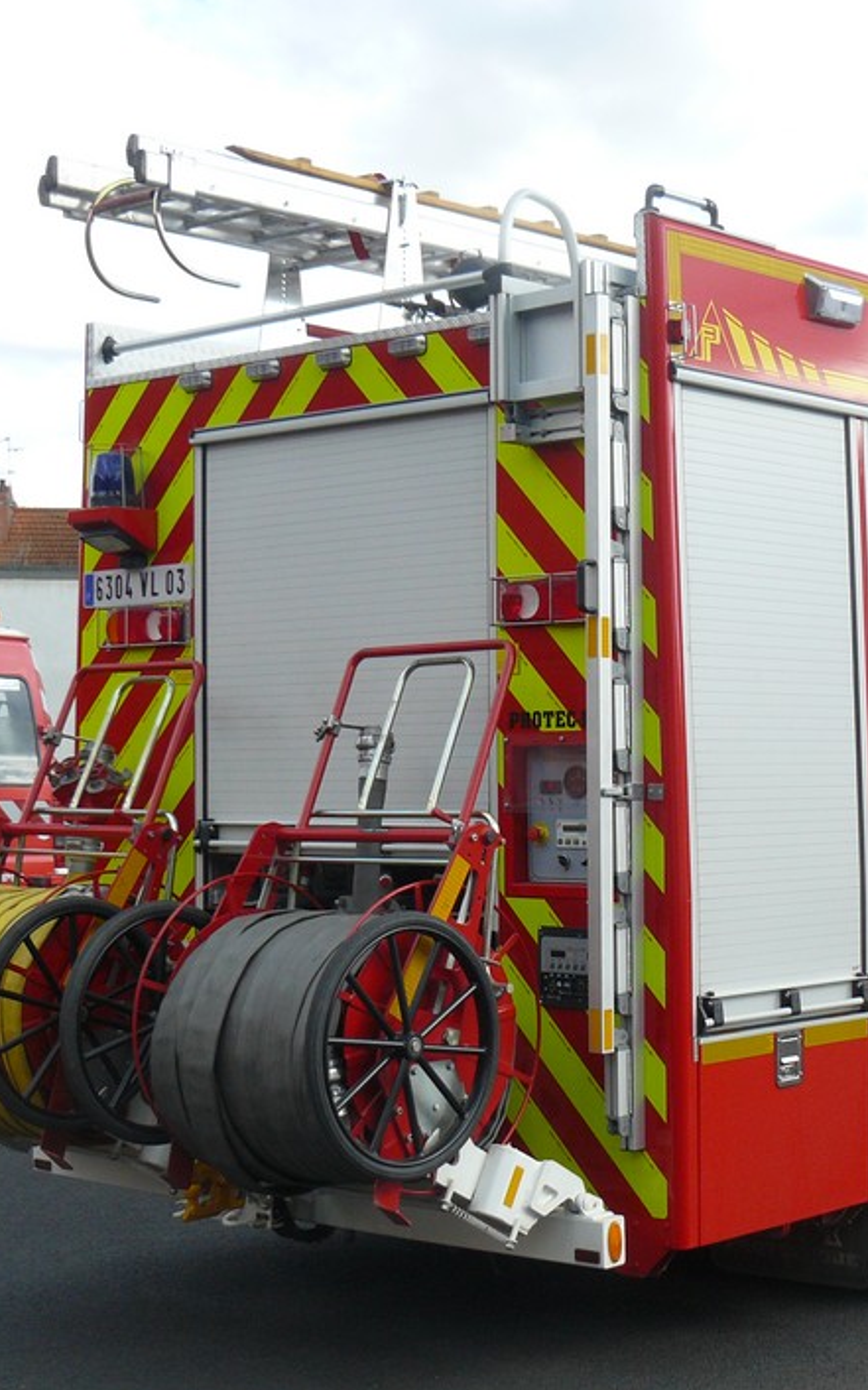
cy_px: 715
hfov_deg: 20.4
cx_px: 687
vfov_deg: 32.5
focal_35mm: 63
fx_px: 2385
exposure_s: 1/250
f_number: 4
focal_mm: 6.8
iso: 100
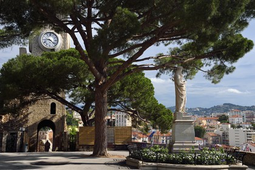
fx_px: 312
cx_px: 128
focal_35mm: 44
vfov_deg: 30.5
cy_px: 85
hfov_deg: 44.5
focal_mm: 44
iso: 200
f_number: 14
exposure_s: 1/320
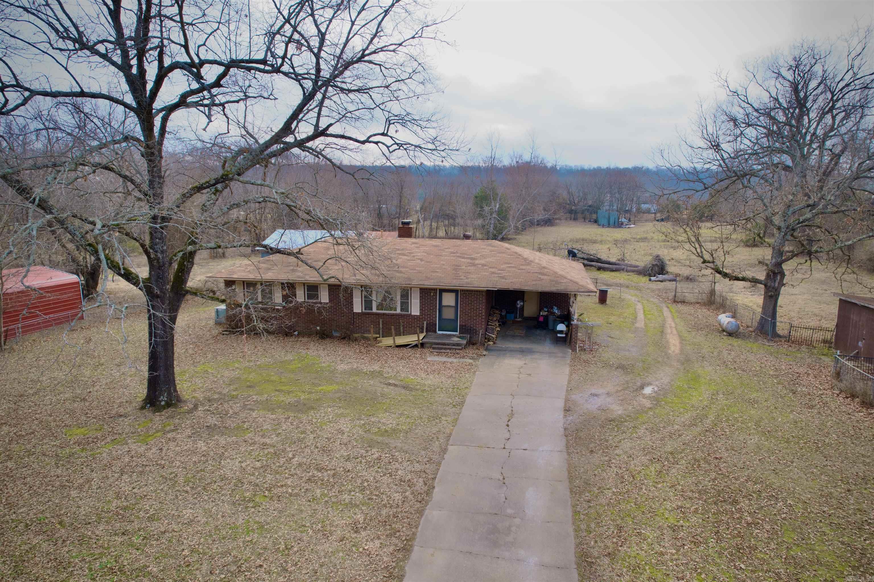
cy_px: 291
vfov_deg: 57.2
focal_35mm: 22
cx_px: 437
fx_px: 534
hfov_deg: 78.6
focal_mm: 8.38
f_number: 2.8
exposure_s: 1/725
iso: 100
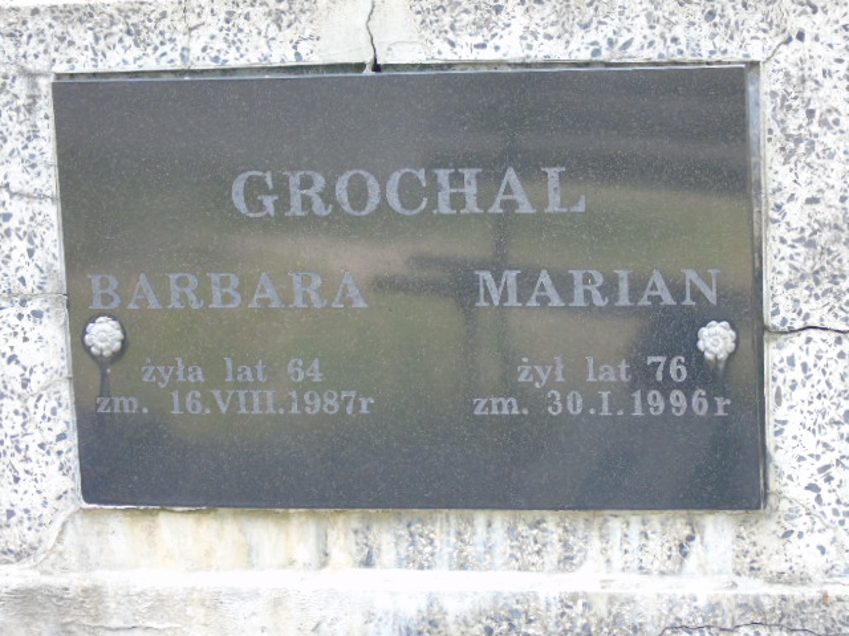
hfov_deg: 13.9
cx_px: 424
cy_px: 318
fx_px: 3483
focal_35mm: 142
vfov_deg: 10.4
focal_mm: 25
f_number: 4.7
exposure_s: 1/60
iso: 400
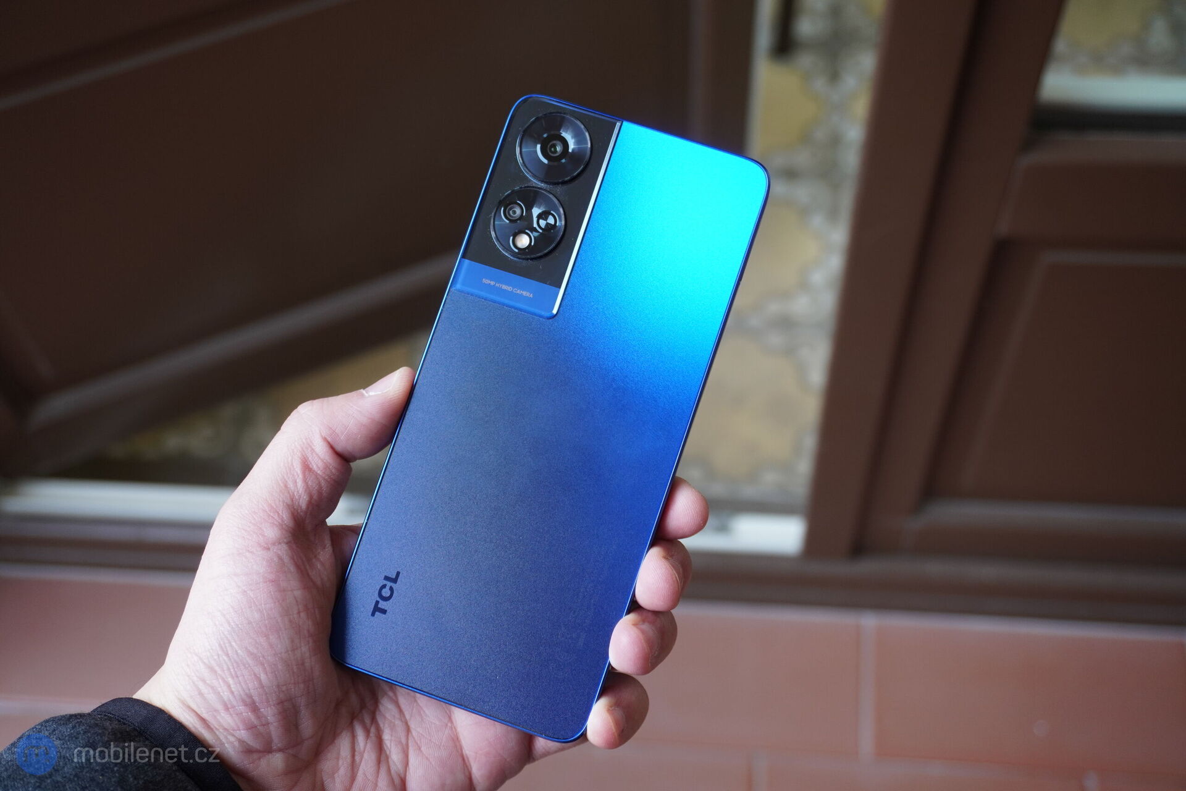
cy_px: 396
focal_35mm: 44
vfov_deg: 30.8
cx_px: 593
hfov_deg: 45.0
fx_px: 1433
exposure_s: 1/160
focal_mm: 29
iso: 400
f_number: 5
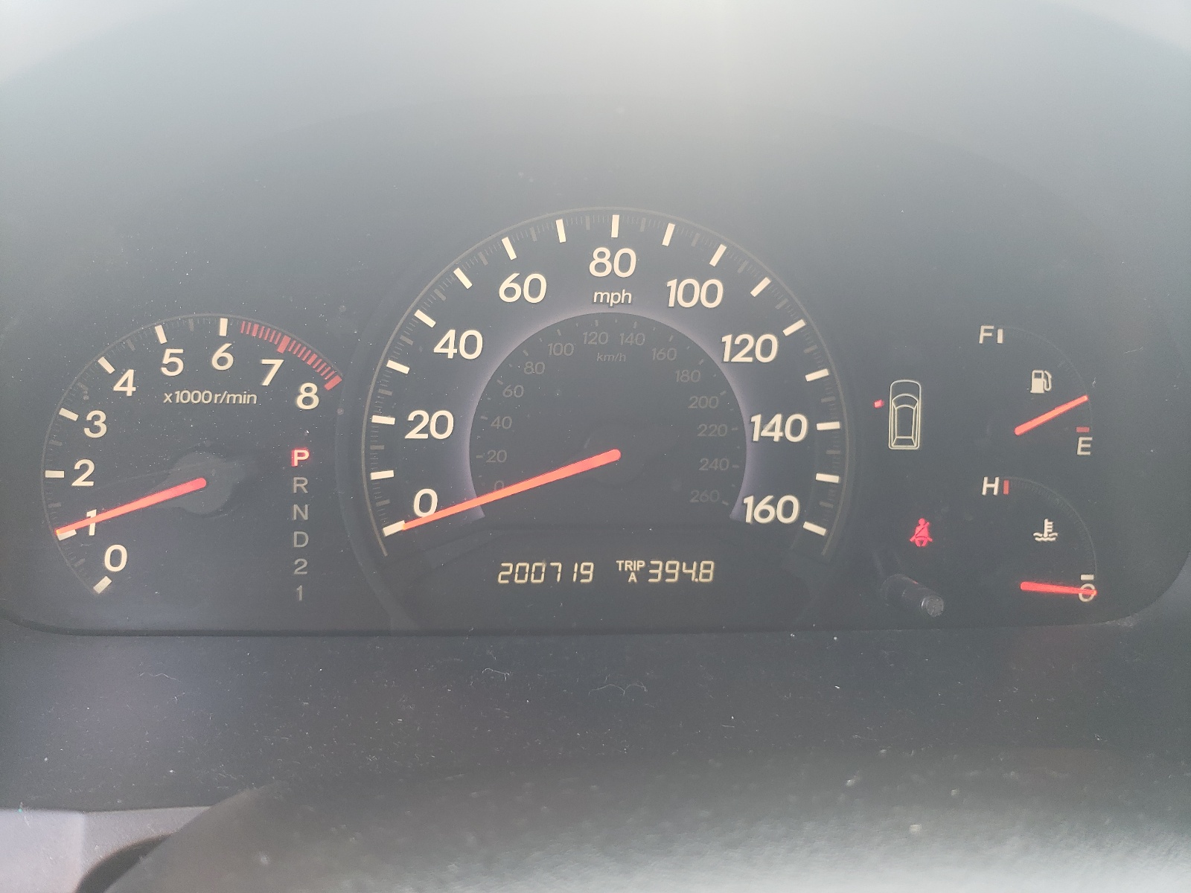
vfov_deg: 53.1
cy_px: 446
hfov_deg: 67.3
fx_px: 895
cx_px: 596
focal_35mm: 26
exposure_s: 1/60.2
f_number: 1.5
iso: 55
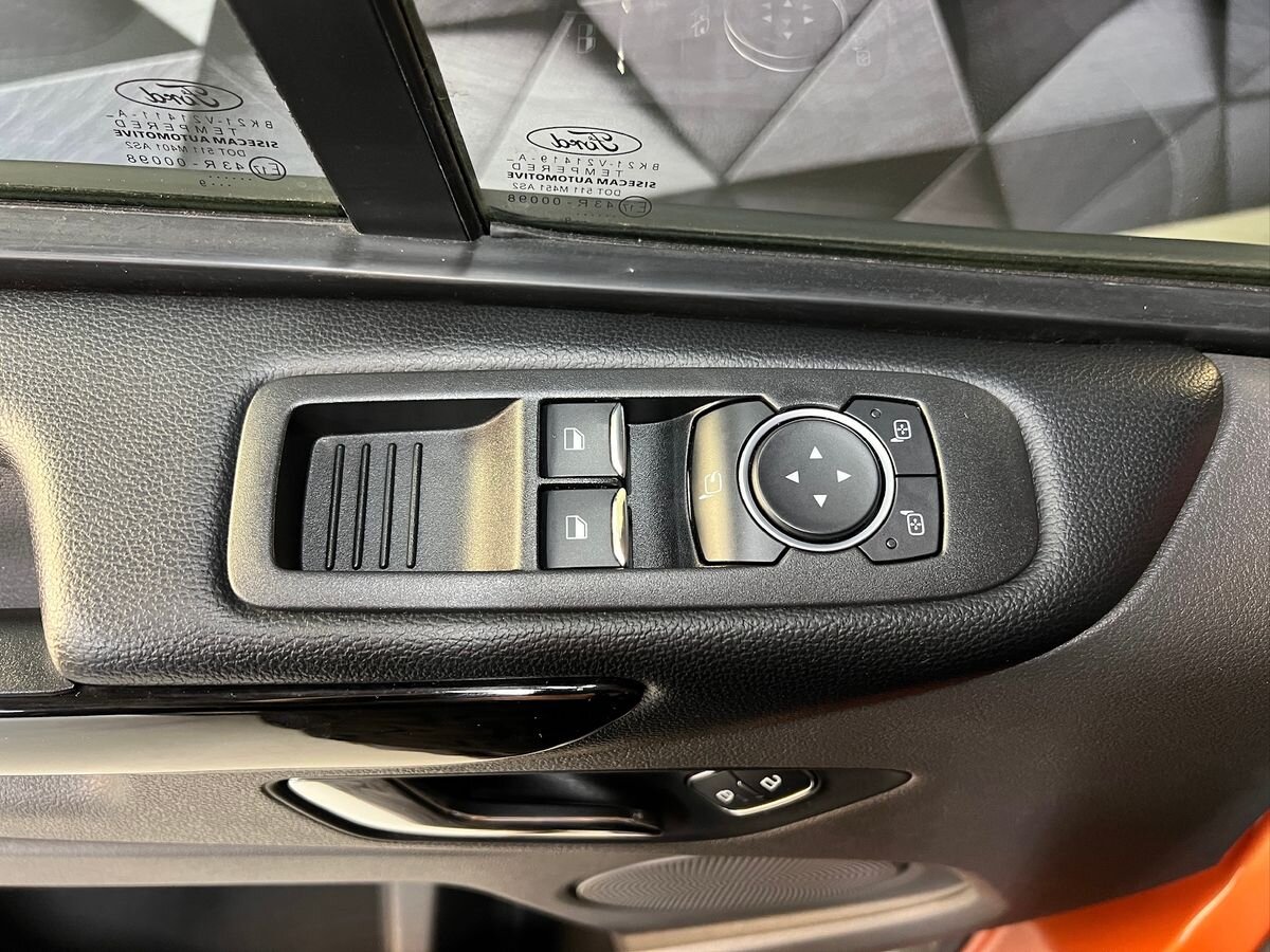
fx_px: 954
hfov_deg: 67.3
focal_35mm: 26
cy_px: 476
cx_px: 635
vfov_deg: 53.1
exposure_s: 1/33
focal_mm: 5.7
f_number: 1.5
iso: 400
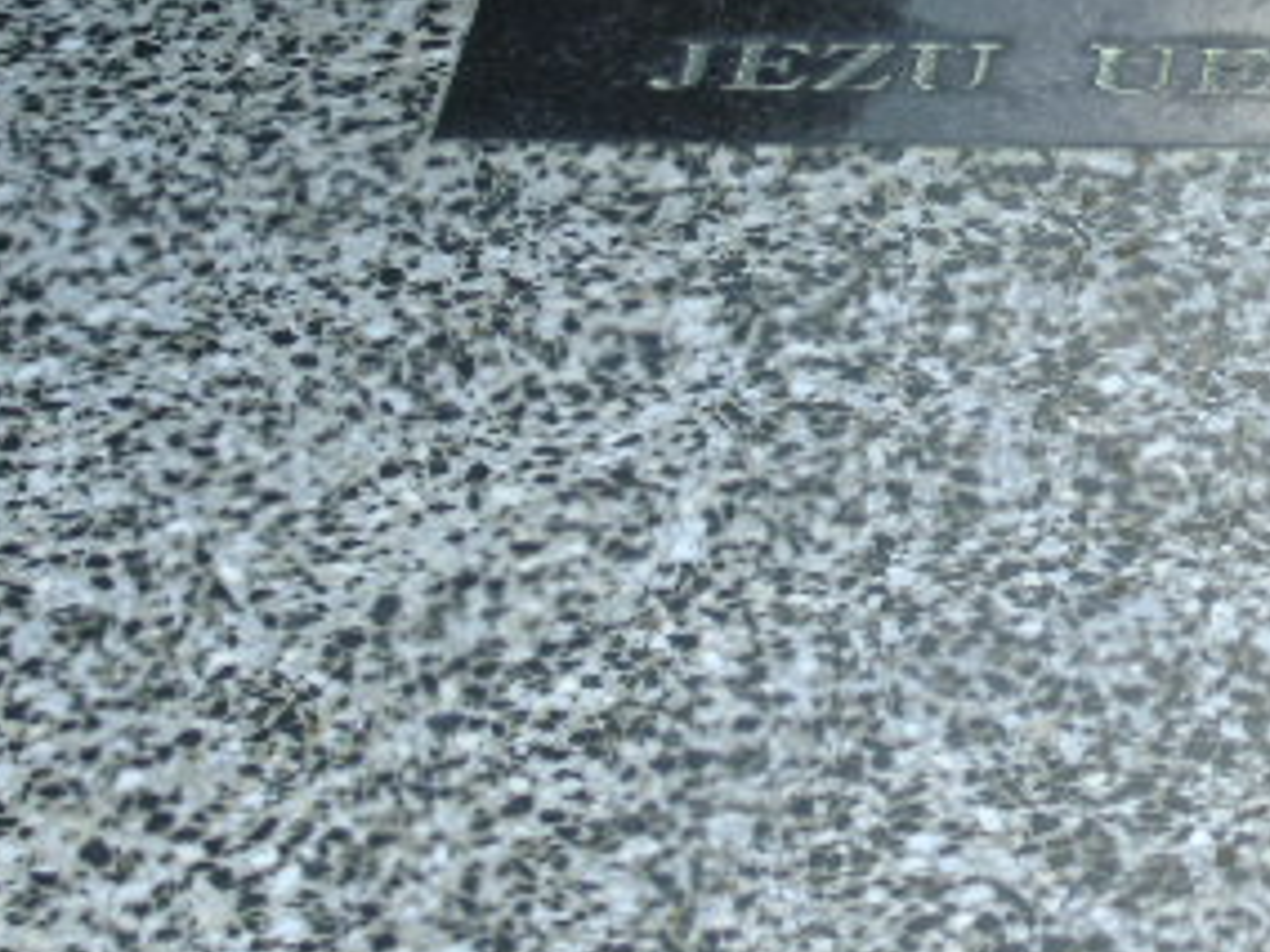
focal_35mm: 185
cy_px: 85
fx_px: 6787
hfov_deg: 10.6
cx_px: 1225
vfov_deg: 8.0
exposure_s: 1/400
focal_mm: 15
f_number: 4.1
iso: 80
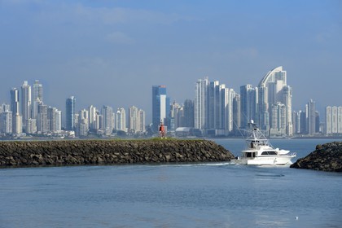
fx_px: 1900
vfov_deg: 6.9
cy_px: 114
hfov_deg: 10.3
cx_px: 171
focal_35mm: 200
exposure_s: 1/250
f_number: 14
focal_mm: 200
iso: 200
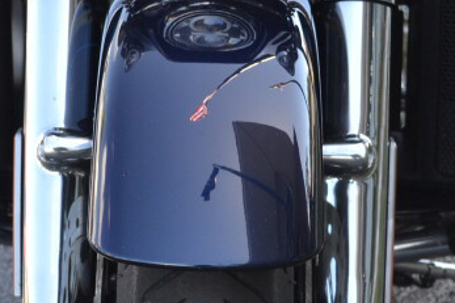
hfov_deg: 12.4
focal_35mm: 166
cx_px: 212
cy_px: 307
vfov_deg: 8.2
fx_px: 2097
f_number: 5.6
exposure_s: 1/125
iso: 180
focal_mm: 32
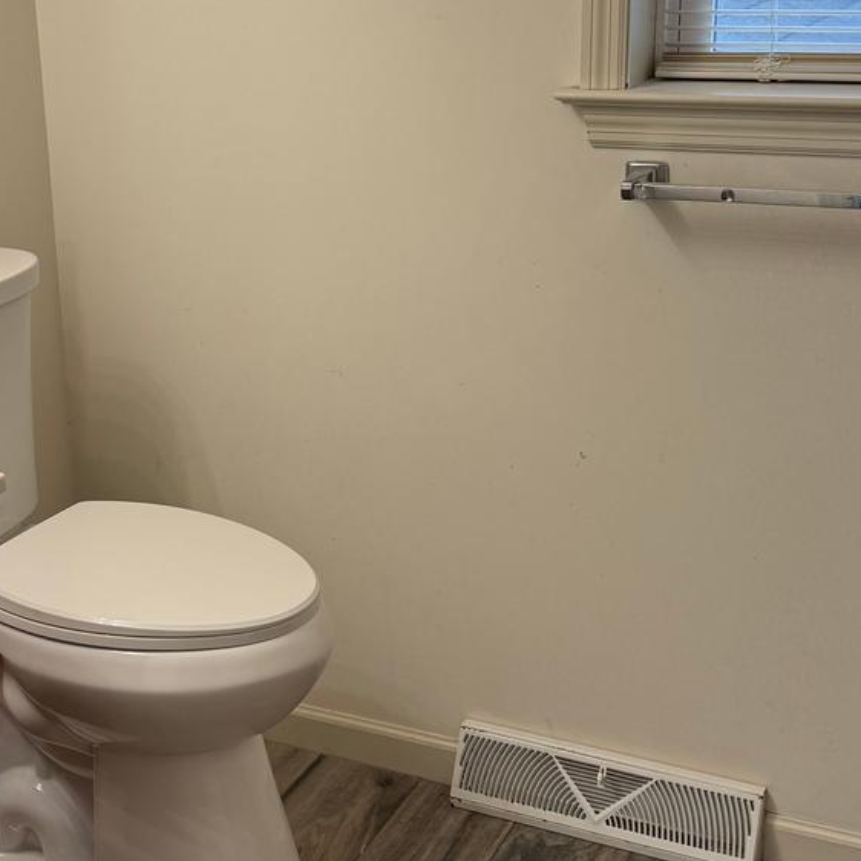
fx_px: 1632
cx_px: 349
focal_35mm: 58
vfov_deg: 29.5
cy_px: 342
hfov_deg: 29.5
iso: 80
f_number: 1.78
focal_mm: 6.76
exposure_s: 1/120
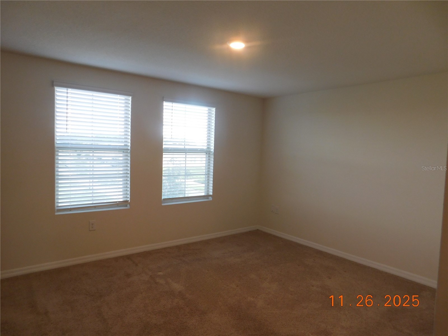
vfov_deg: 58.9
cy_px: 168
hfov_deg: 73.9
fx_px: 298
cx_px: 224
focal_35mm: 23
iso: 125
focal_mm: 4
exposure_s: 1/40
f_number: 3
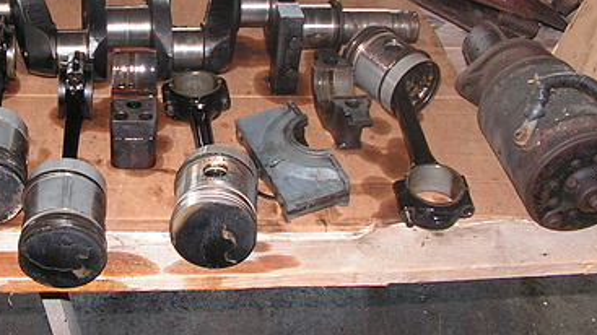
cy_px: 115
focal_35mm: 57
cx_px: 178
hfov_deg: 36.1
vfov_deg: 21.0
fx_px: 902
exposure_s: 1/40
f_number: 3.2
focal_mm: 6
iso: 200
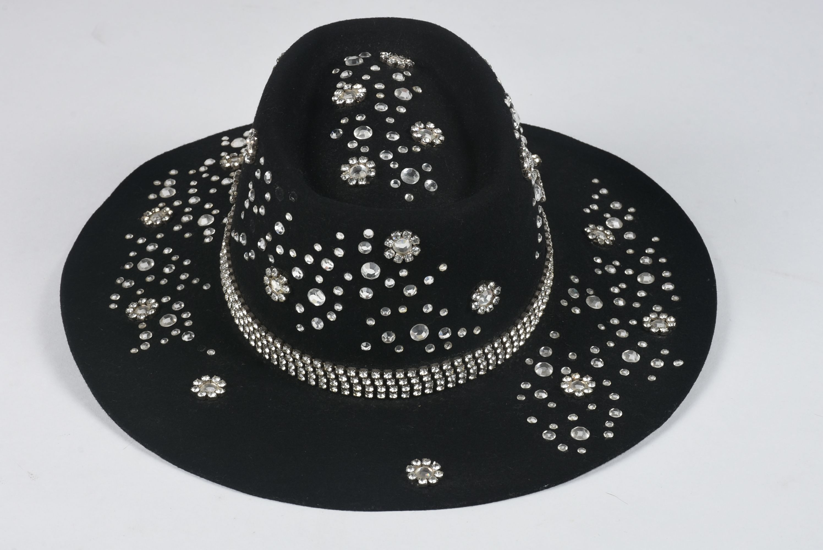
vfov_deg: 11.4
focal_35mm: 120
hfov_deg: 17.0
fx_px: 2745
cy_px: 275
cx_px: 412
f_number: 16
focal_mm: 80
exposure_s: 1/125
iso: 200
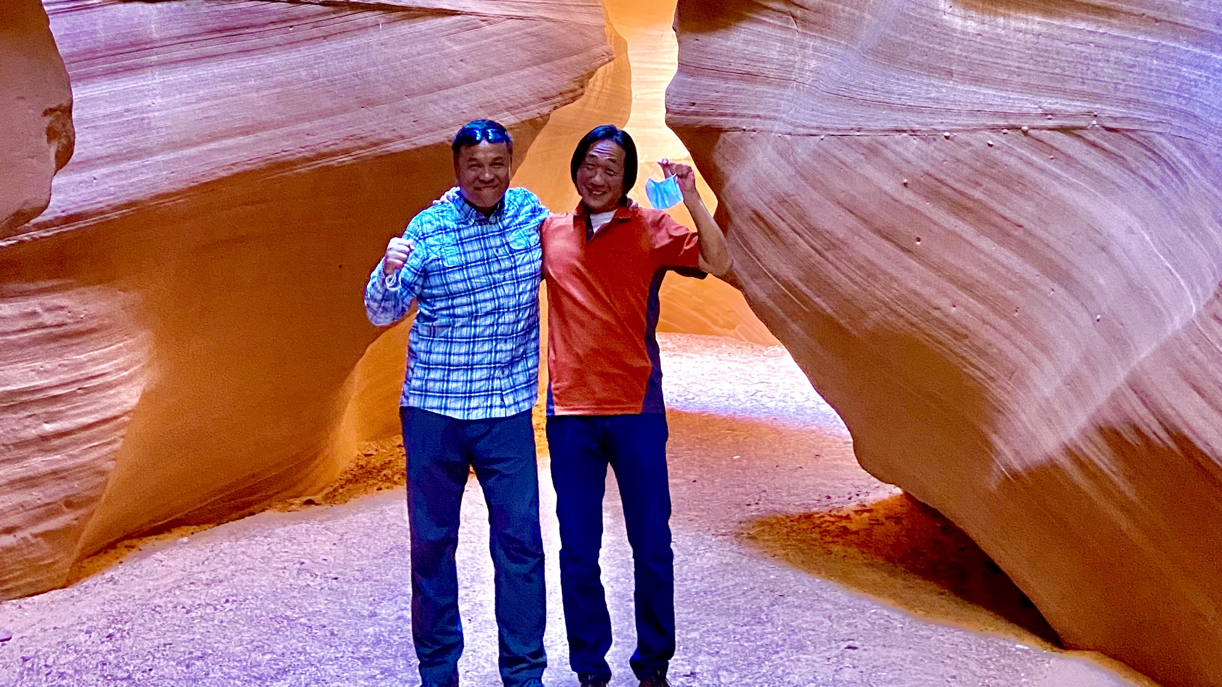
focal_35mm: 47
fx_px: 1523
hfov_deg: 43.7
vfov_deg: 22.7
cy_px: -207
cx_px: 619
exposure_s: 1/30
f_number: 1.8
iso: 640
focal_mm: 4.25
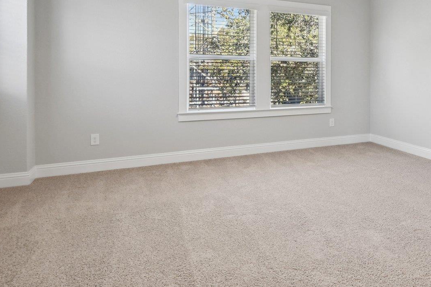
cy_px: 54
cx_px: 367
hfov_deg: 57.0
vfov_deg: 42.7
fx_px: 347
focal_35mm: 29
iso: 400
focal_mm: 10
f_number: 8
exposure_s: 1/40
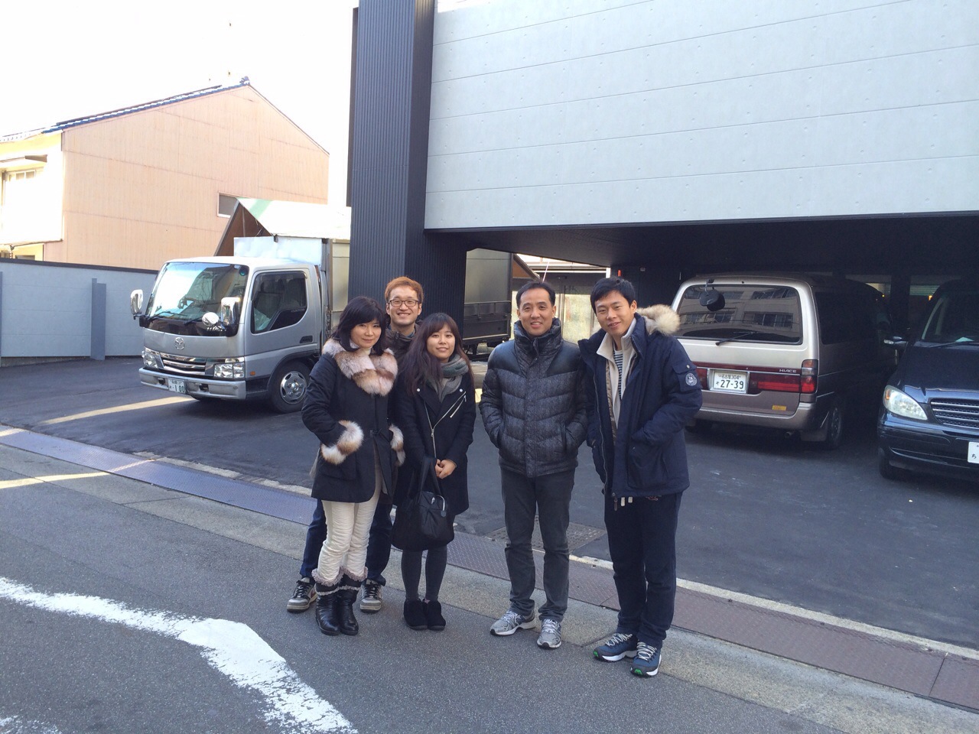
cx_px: 490
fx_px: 848
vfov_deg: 46.8
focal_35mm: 30
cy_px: 367
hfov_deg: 60.0
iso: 50
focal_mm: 4.12
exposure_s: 1/120
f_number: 2.2
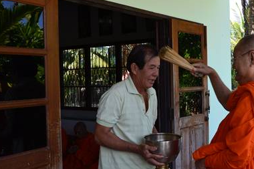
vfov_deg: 27.1
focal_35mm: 50
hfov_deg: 39.0
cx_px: 181
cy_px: 81
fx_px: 351
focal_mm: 21
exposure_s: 1/125
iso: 400
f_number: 9
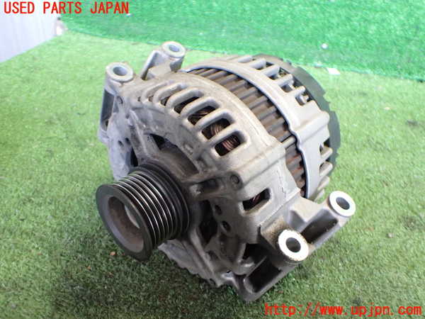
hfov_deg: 60.0
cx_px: 212
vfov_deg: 46.8
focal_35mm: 30
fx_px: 368
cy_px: 160
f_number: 2.3
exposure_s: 1/60
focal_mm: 5.4
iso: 800
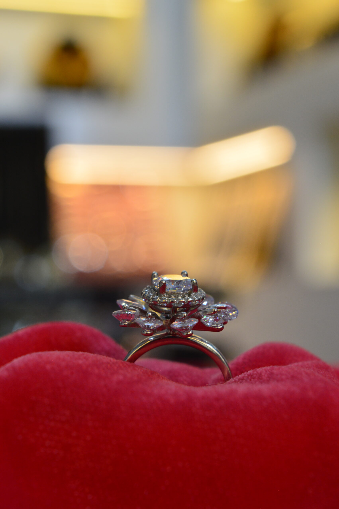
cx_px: 170
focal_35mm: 82
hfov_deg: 16.5
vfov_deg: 24.6
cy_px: 254
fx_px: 1167
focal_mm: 55
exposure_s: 1/60
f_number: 8
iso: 400
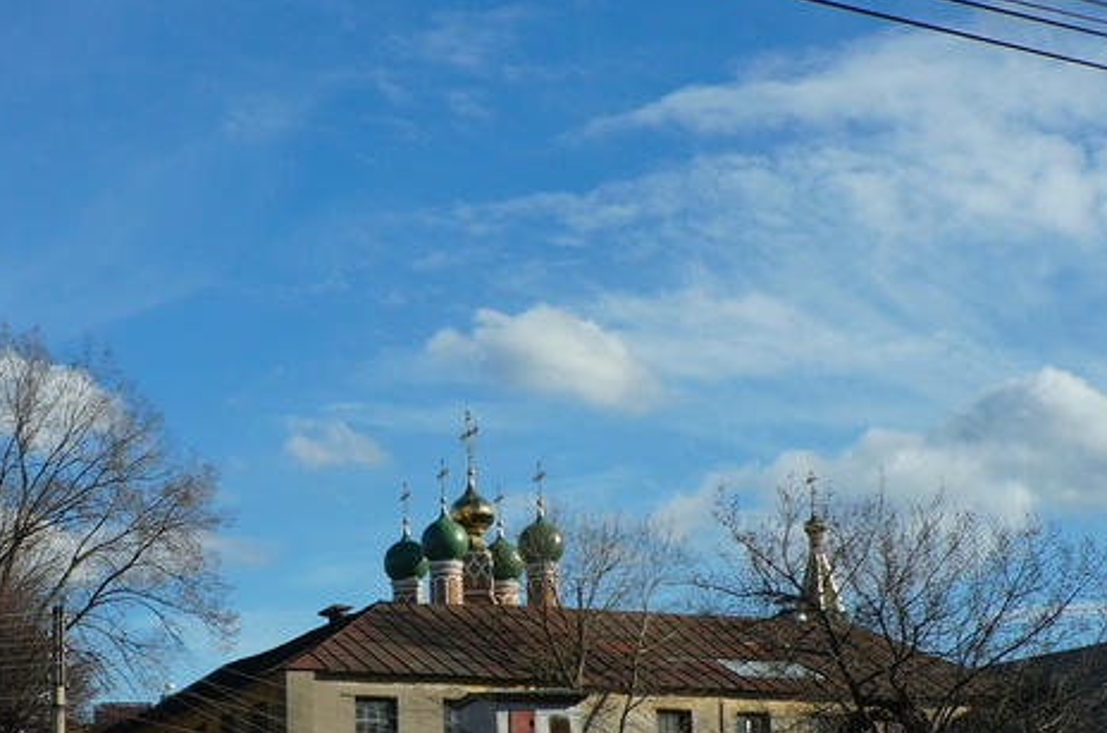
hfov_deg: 30.4
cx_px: 377
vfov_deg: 20.4
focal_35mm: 66
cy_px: 498
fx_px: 2025
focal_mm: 24
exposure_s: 1/800
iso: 400
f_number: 9
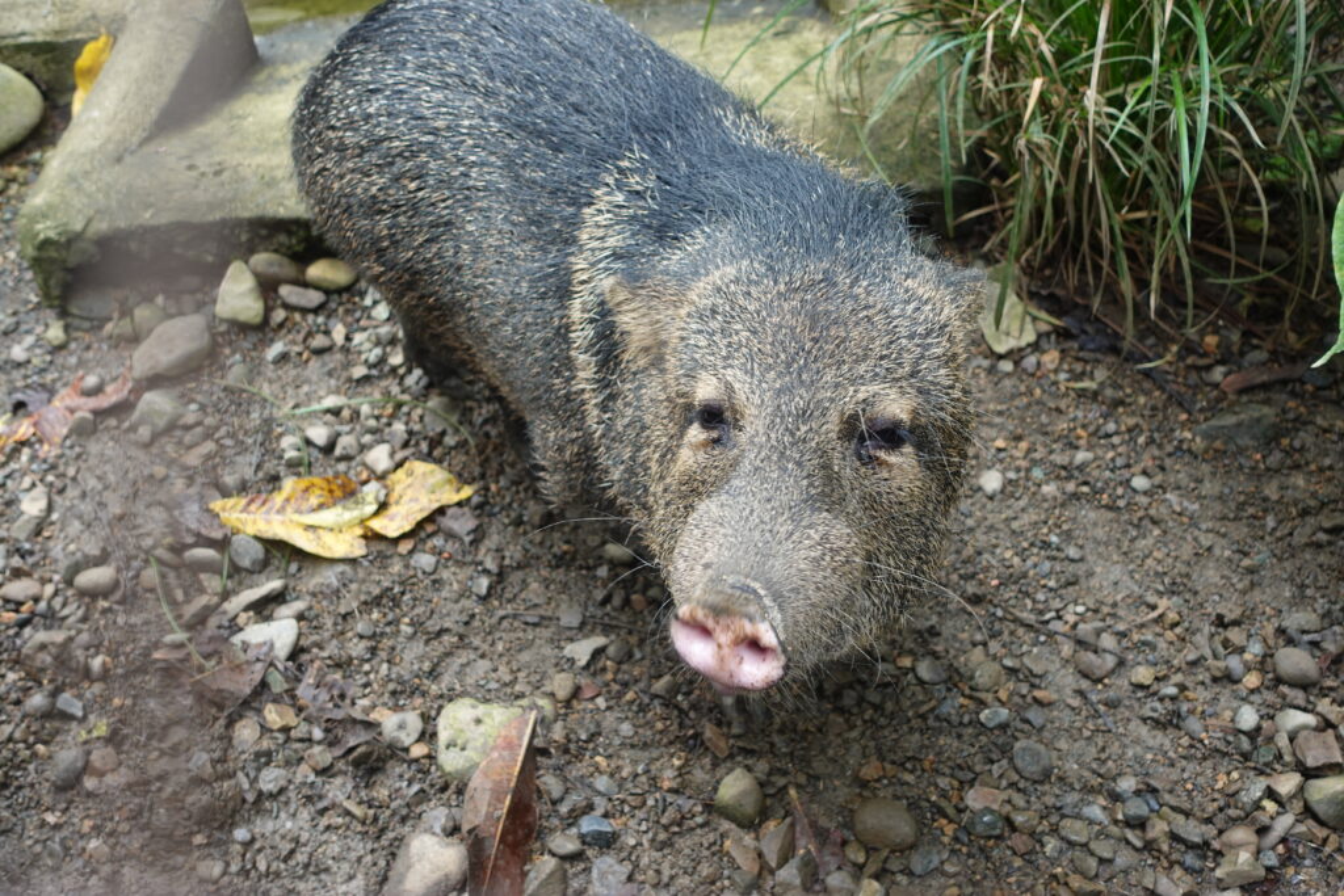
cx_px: 672
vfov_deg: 32.6
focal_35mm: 41
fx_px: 1531
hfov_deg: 47.4
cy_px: 448
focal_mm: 15.46
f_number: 3.2
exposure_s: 1/80
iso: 125
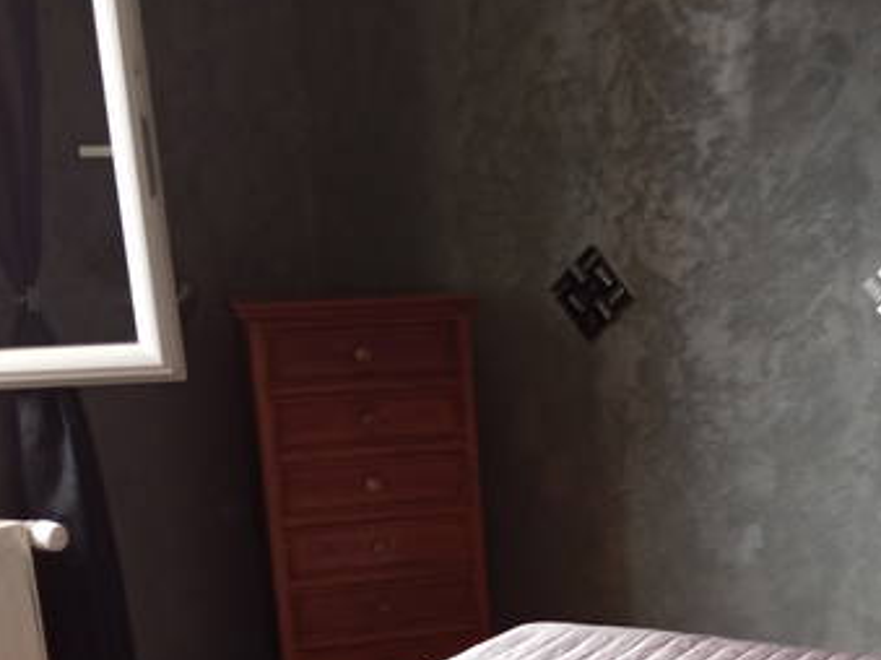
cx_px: 715
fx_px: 1603
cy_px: 673
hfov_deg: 30.0
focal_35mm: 63
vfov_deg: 22.3
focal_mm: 3.79
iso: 145
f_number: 2.2
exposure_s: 1/33.3
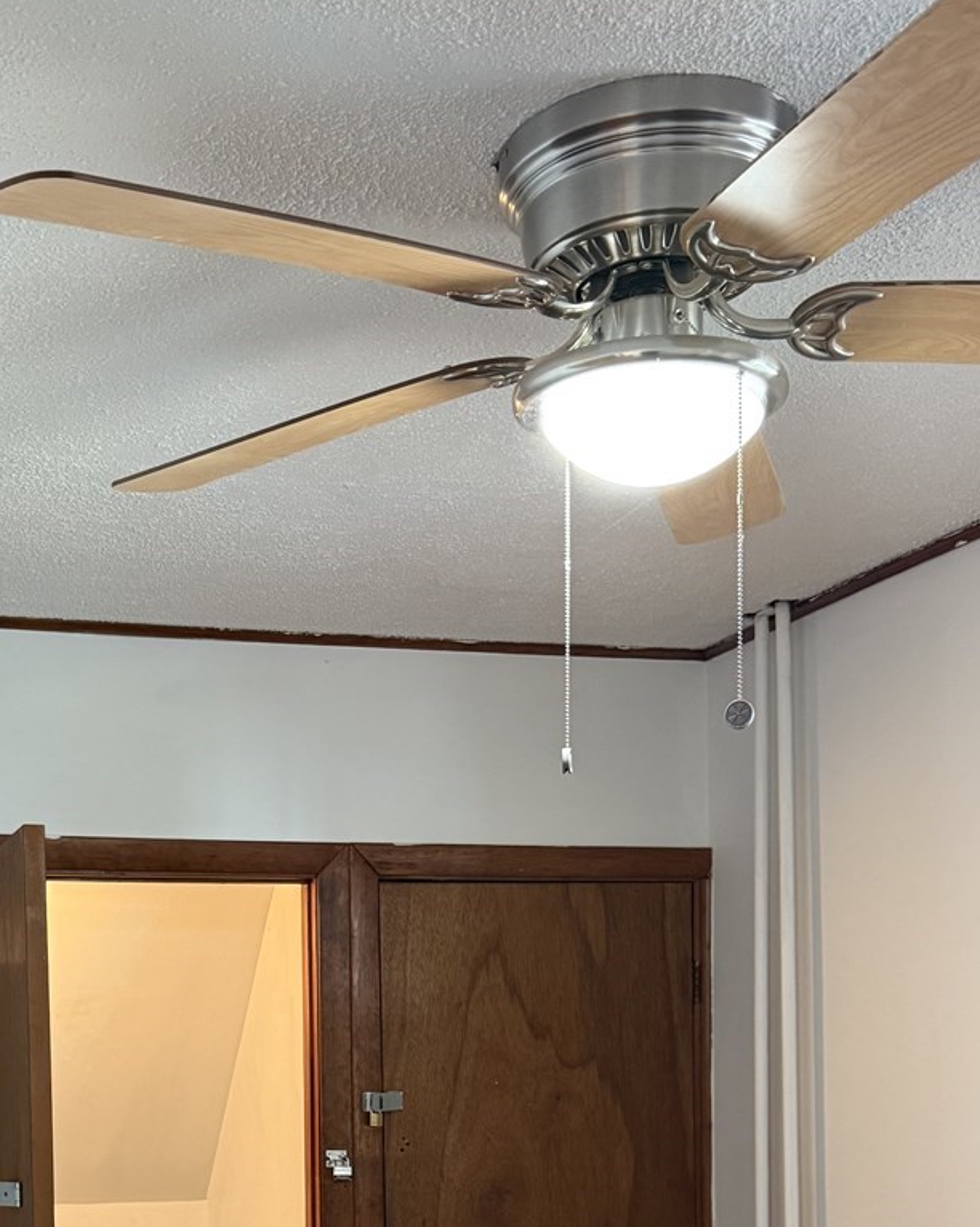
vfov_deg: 36.9
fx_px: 1705
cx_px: 319
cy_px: 1113
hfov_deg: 31.8
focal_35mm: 47
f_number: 1.78
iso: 400
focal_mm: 6.76
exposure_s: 1/60
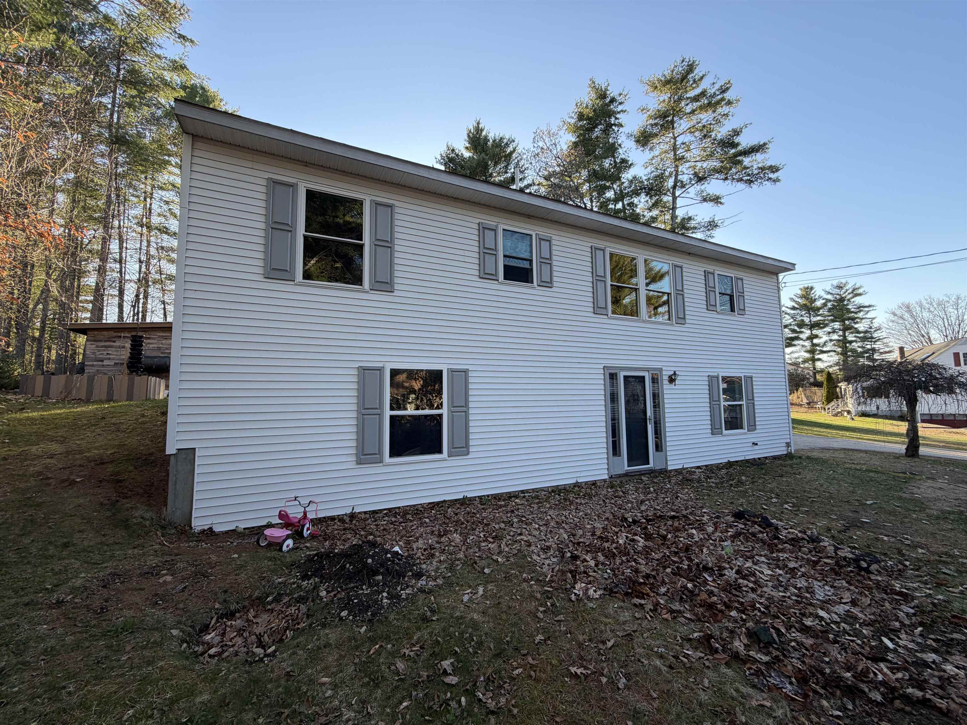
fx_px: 391
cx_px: 484
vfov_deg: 85.7
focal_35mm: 14
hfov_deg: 102.1
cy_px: 362
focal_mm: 2.22
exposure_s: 1/239
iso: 40
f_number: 2.2
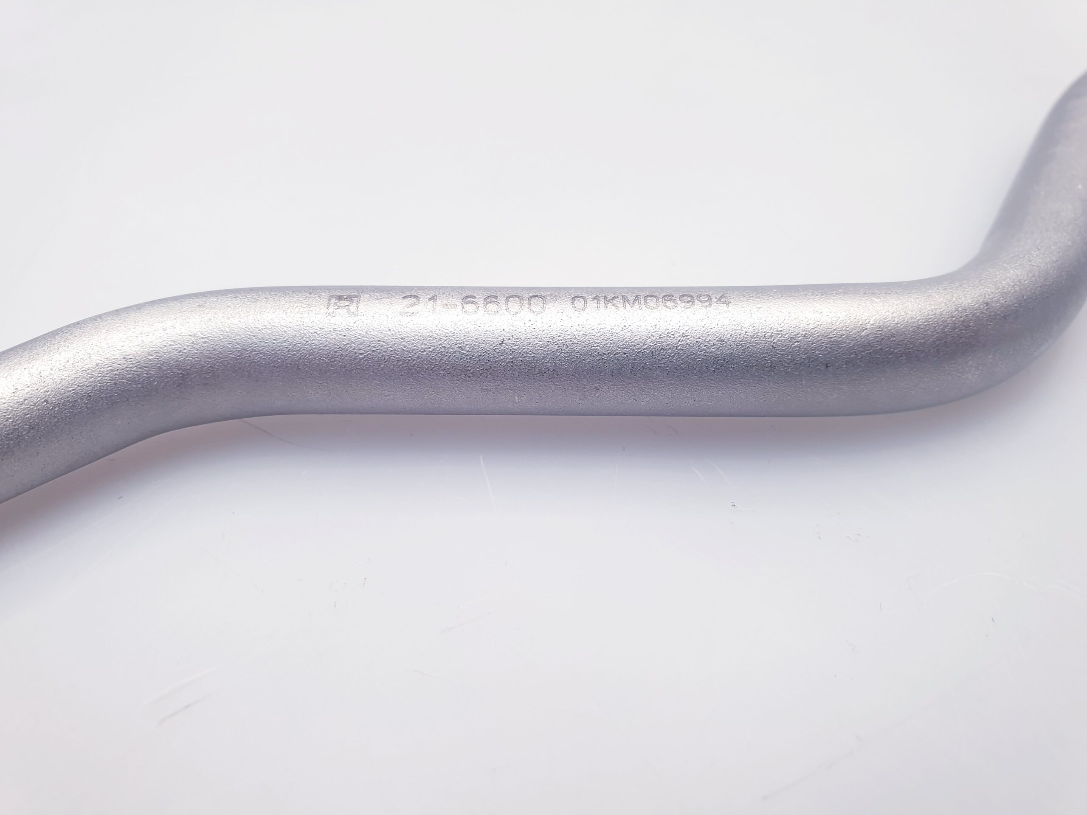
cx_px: 544
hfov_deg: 67.3
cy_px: 408
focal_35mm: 26
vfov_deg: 53.1
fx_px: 816
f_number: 2.4
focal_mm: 4.3
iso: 80
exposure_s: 1/50
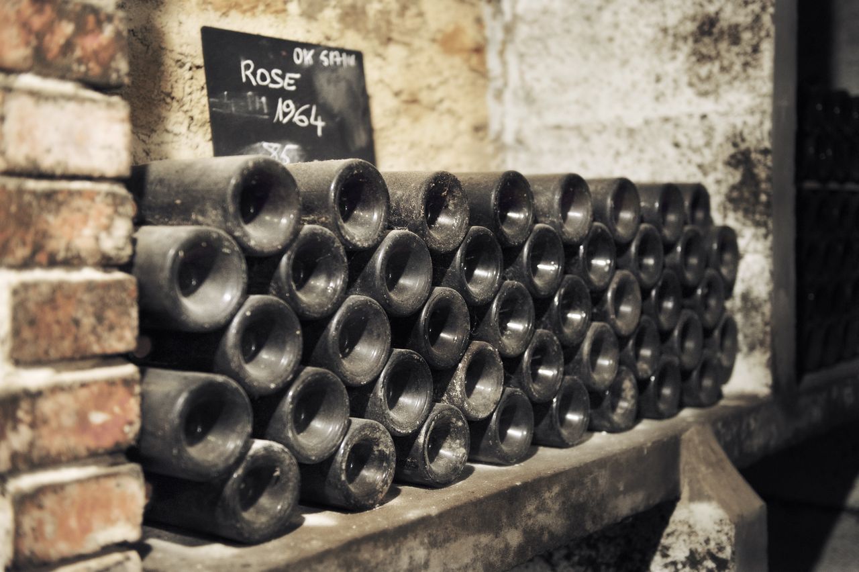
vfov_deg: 28.0
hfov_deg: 41.1
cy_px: 286
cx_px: 430
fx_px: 1145
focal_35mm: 48
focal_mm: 48
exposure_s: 1/30
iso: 6400
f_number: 2.8
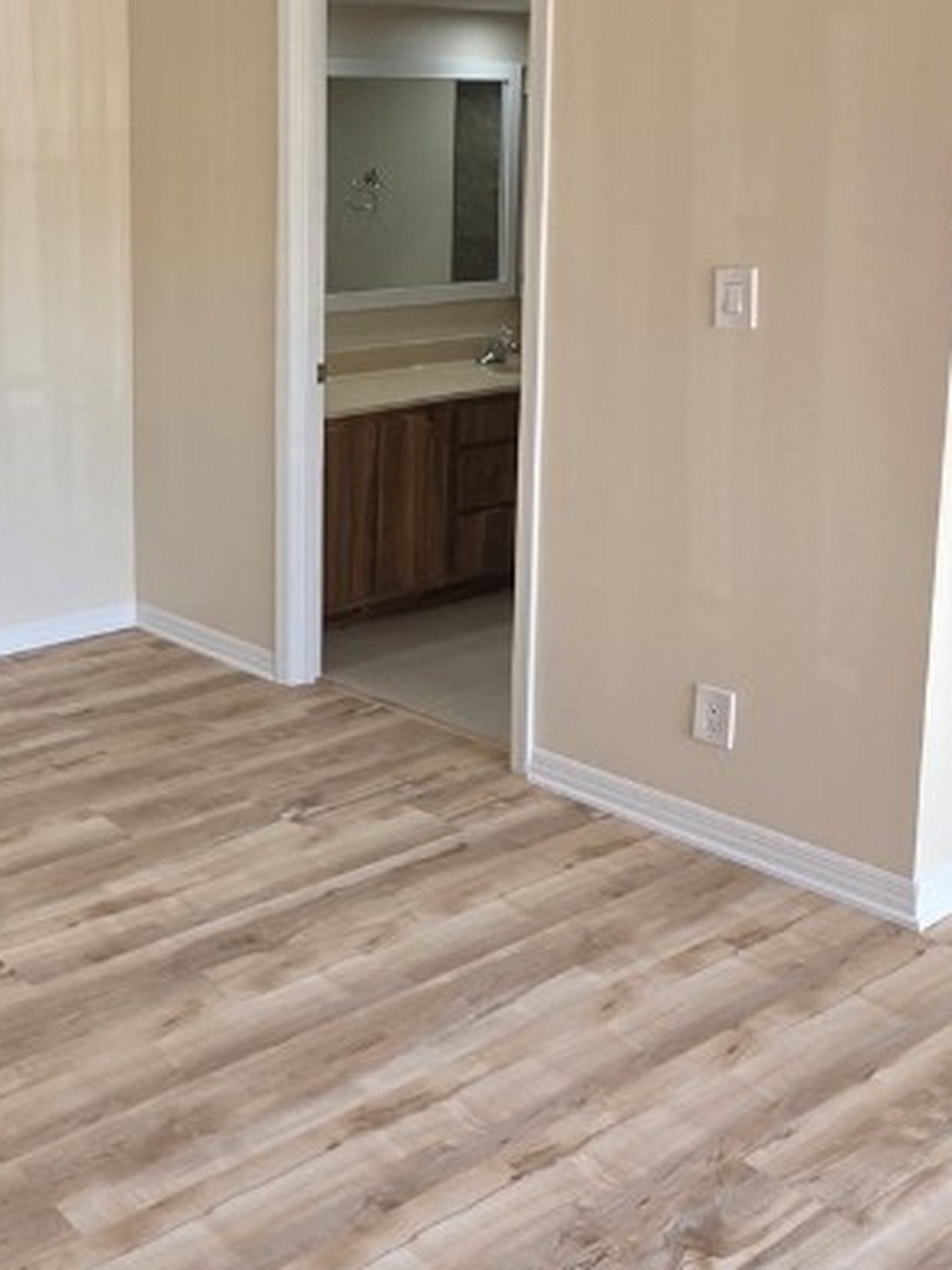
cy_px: 411
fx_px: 1247
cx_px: -149
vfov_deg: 52.8
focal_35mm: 34
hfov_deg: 34.6
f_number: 1.9
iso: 50
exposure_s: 1/120
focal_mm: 2.2
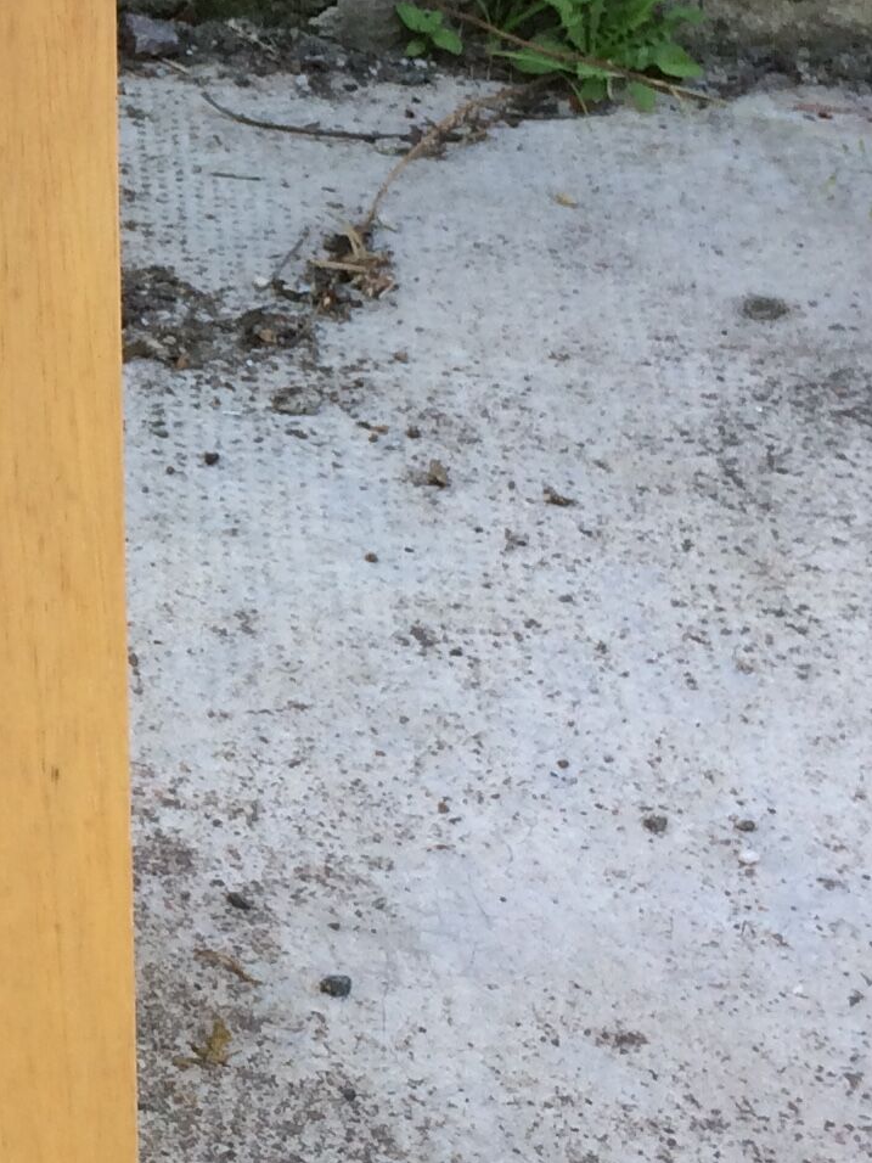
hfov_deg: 14.0
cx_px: -439
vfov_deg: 19.7
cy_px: 309
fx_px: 3325
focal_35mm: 99
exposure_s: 1/190
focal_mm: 4.15
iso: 32
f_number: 2.2
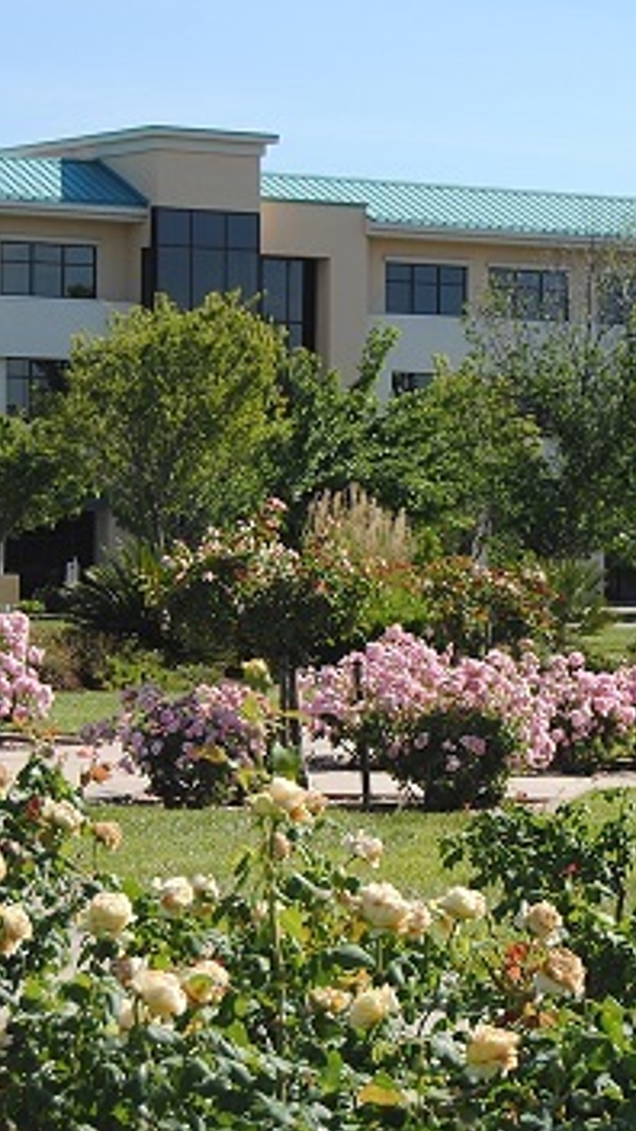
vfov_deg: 15.8
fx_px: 4077
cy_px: 585
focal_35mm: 136
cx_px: 546
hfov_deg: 8.9
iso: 100
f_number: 5
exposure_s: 1/500
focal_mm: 42
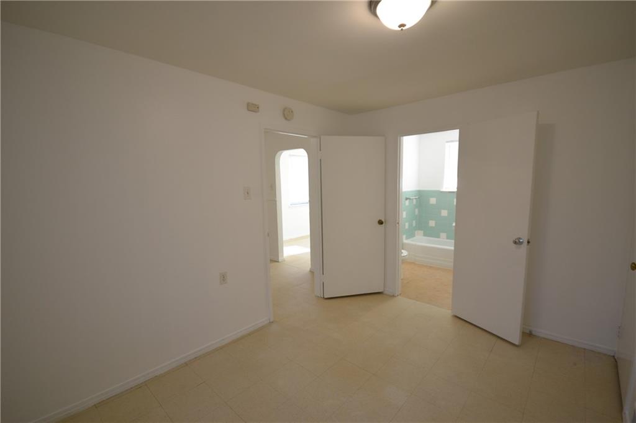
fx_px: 265
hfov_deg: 100.4
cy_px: 212
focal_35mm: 15
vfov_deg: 77.3
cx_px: 318
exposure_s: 1/60
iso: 400
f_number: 4
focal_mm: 10
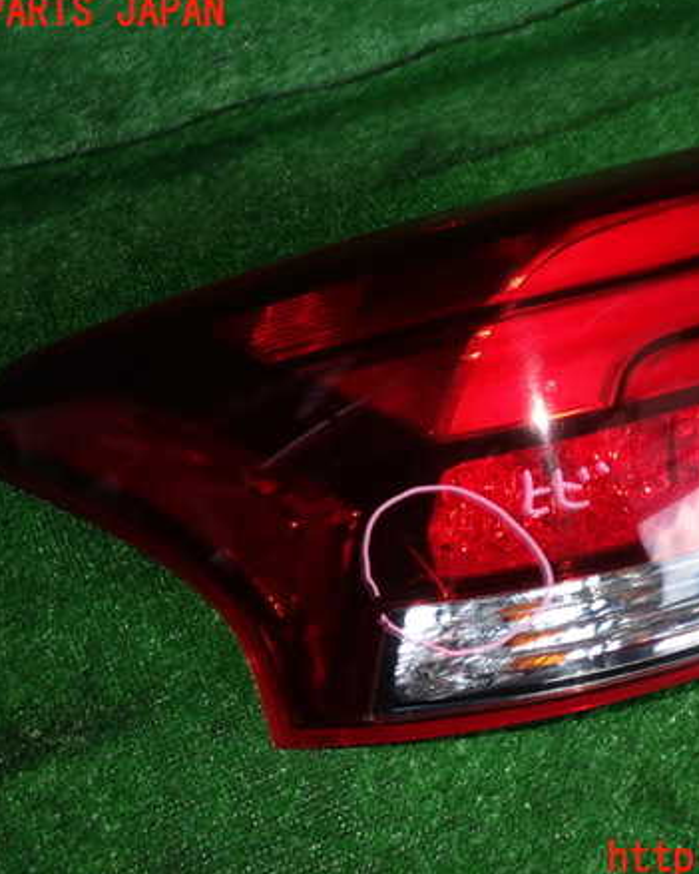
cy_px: 436
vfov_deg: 45.8
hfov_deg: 37.0
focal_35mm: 40
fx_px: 1035
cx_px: 460
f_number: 6.3
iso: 200
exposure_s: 1/30
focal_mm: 5.4
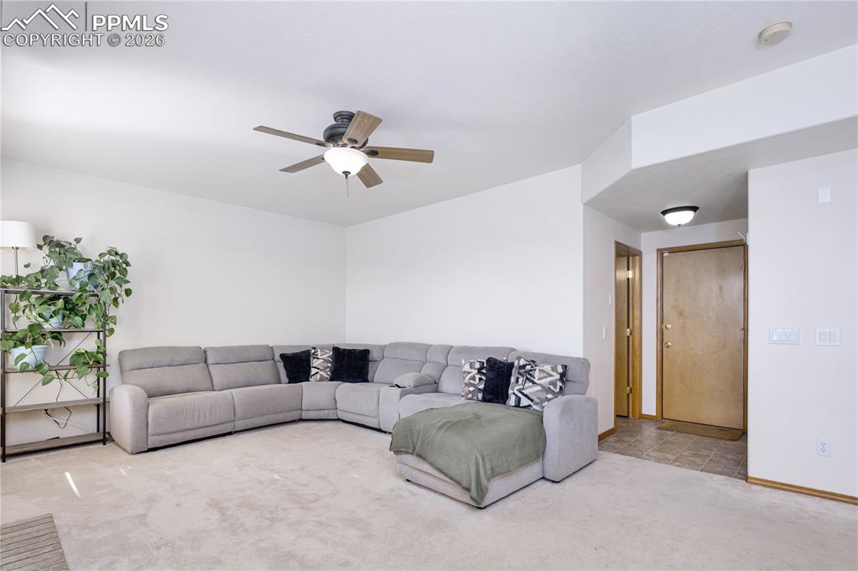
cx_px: 429
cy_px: 286
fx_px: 393
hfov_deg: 95.0
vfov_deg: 72.0
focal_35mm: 16
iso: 320
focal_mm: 16.5
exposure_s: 1/125
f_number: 7.1
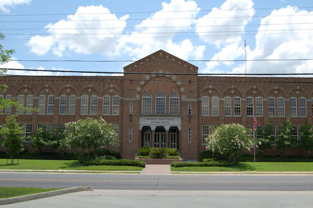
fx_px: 313
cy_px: 104
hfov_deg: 53.2
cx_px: 156
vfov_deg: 36.8
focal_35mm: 36
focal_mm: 24
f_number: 7.1
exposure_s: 1/500
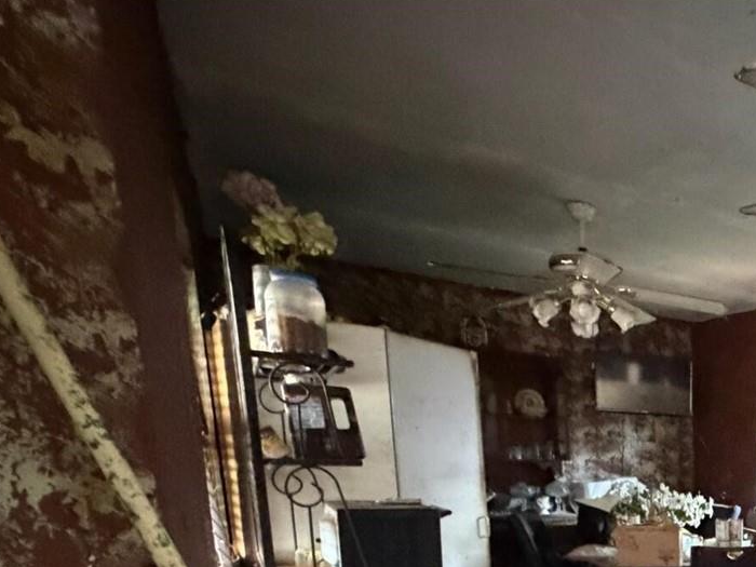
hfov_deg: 43.4
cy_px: 589
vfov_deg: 38.3
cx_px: 839
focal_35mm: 32
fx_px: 699
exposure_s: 1/40
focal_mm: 2.22
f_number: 2.2
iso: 1600
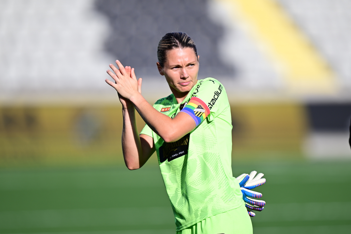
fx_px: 3900
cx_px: 176
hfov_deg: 5.2
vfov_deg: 3.4
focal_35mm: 400
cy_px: 117
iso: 64
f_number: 2.8
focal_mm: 400
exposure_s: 1/1250
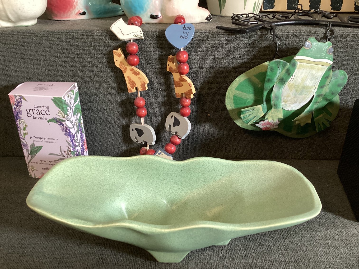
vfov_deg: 45.4
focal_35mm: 31
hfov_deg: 58.3
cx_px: 180
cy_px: 134
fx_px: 322
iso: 200
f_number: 2.4
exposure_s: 1/50
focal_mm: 3.3
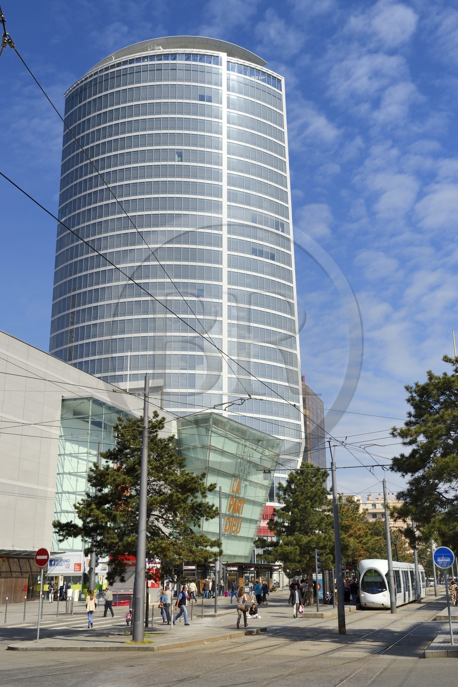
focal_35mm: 38
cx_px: 229
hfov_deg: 35.0
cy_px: 344
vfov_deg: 50.7
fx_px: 725
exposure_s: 1/200
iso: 200
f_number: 16
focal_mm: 38
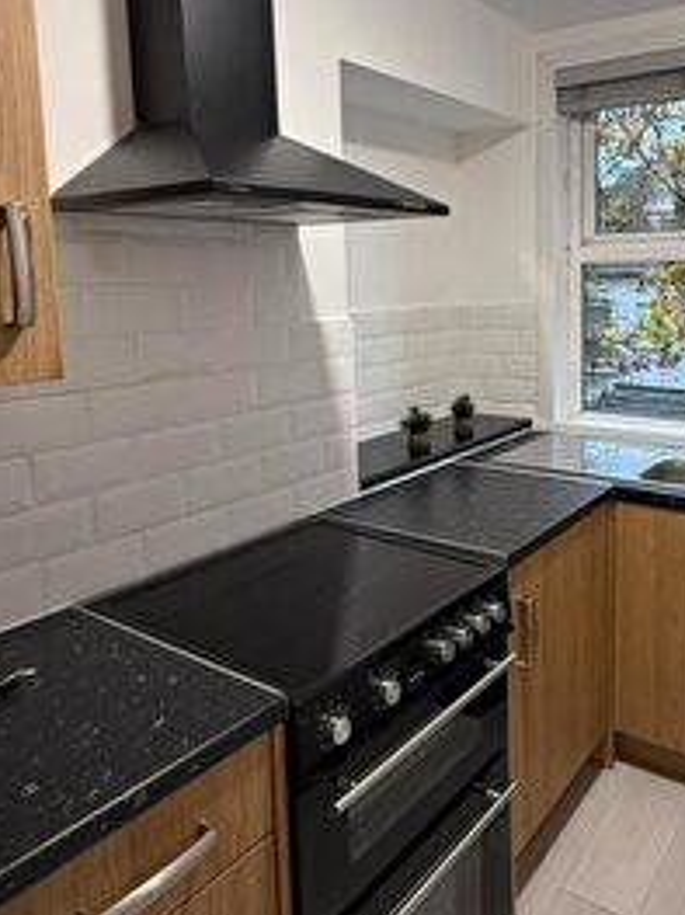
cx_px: 501
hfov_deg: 48.1
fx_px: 739
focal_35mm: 28
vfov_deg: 62.7
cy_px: 353
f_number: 2.2
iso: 320
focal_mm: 2.22
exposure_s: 1/100
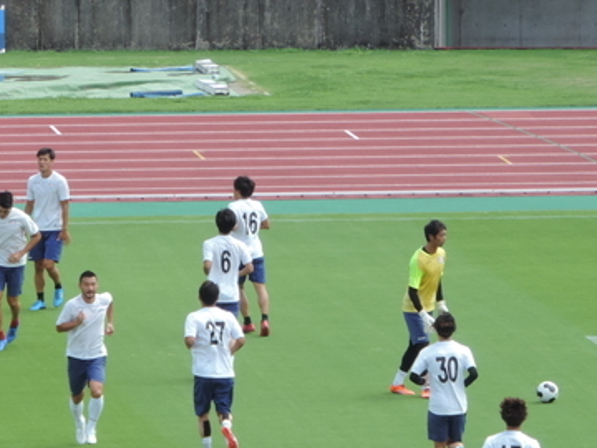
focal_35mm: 555
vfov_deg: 2.7
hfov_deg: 3.6
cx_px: 20
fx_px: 9572
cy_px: 360
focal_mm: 44.5
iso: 80
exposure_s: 1/250
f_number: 4.7
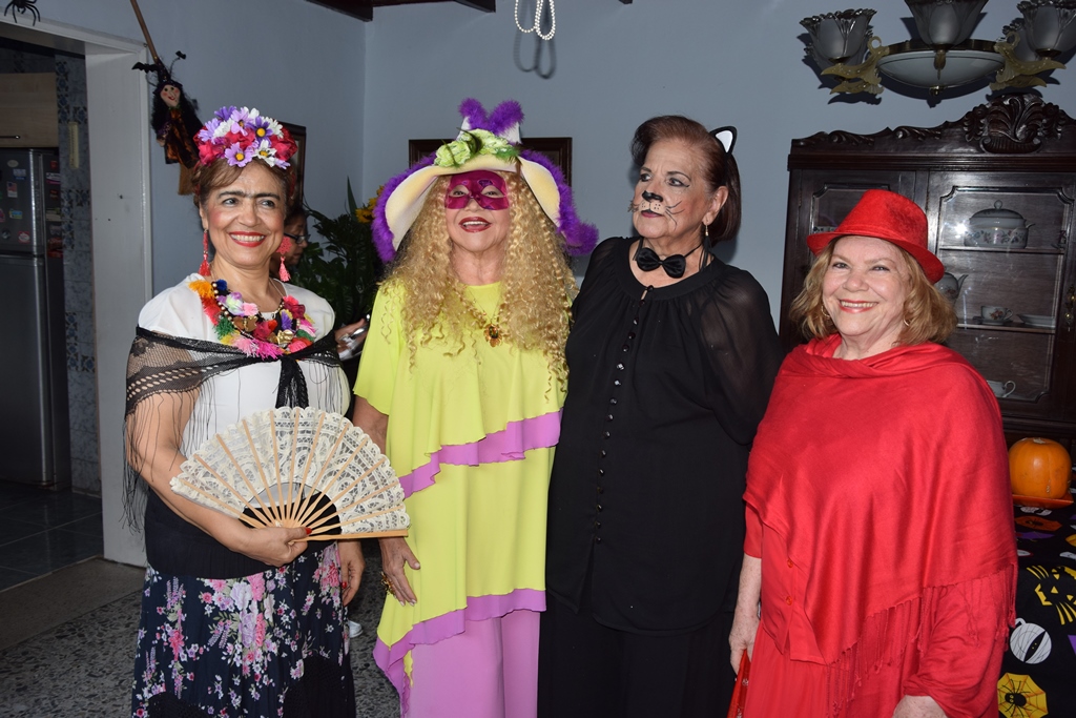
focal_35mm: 33
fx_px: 986
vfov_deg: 40.0
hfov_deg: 57.2
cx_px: 538
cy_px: 359
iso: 200
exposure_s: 1/80
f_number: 5.6
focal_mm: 22
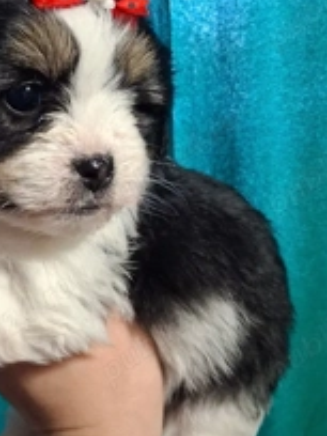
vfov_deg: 36.1
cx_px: 47
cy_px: 188
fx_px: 668
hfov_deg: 26.8
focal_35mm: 53
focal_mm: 4
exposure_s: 1/33
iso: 640
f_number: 1.8
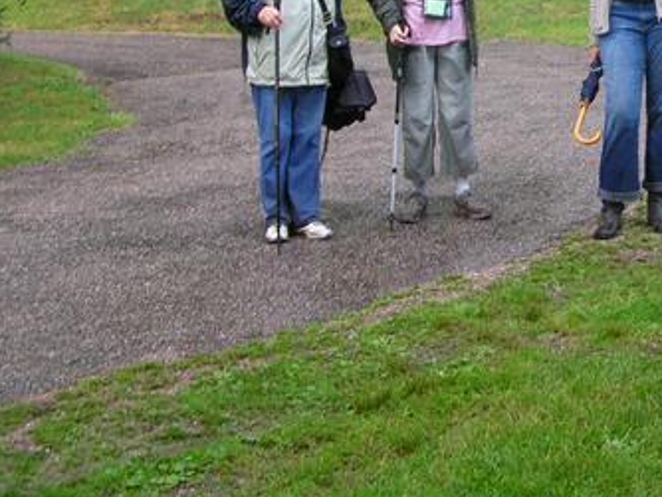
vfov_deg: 21.5
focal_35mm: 67
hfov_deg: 28.0
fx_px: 1282
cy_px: 46
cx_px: 585
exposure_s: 1/35.1
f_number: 2.8
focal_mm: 5.8
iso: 50
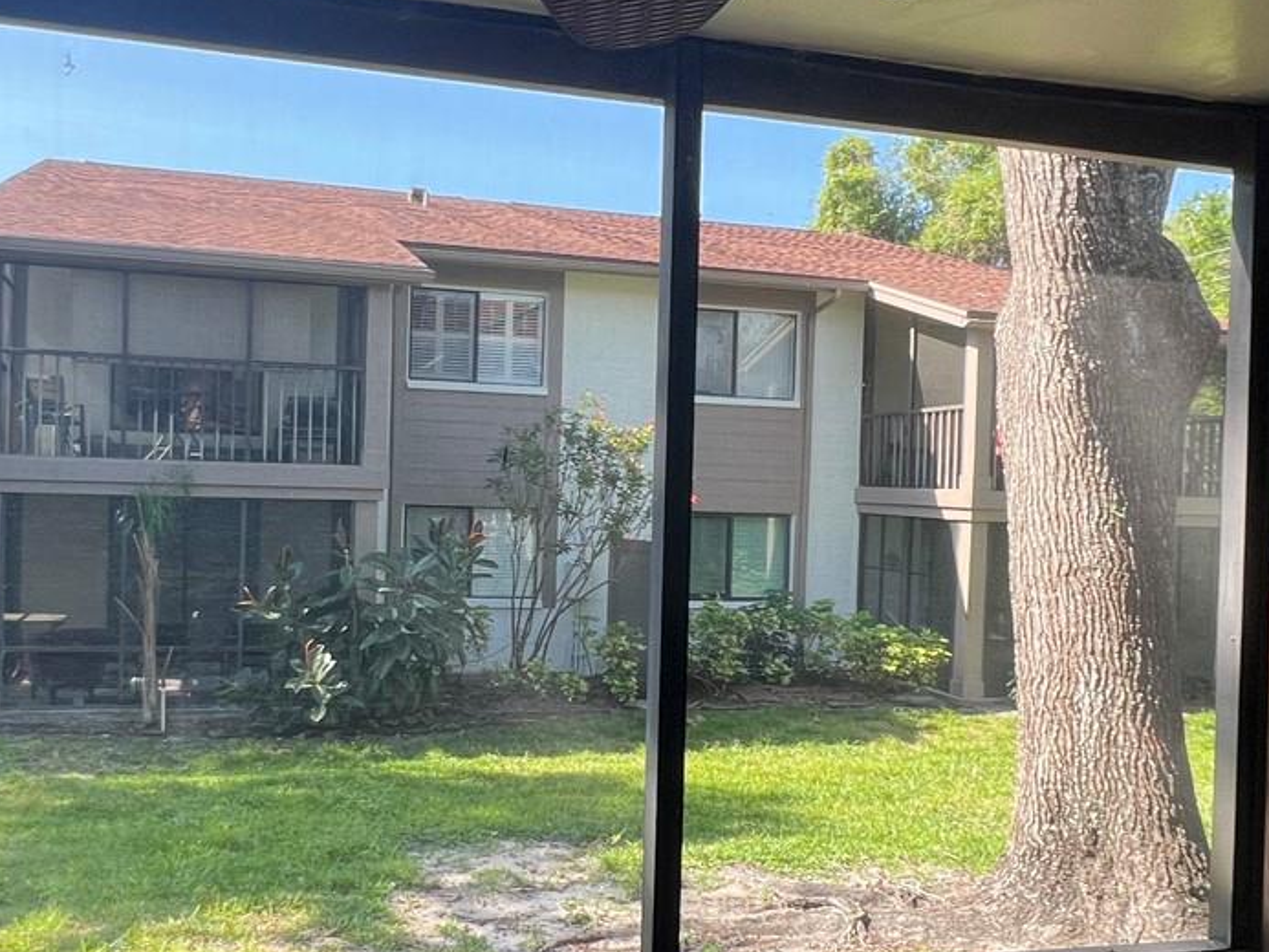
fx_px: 1100
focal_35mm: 30
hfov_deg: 59.1
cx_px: 469
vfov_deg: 46.8
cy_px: 518
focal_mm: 1.57
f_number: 1.8
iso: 32
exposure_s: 1/153
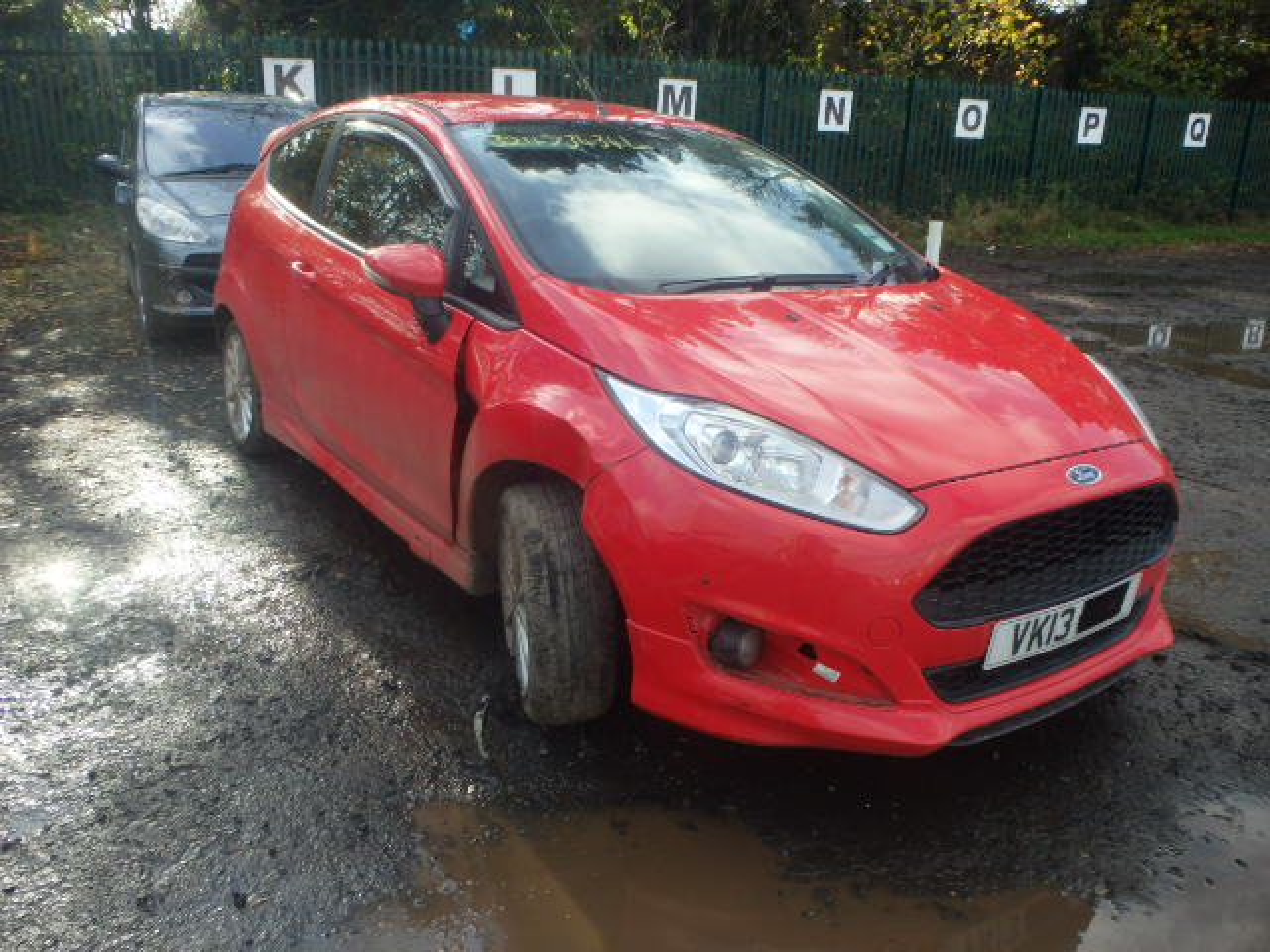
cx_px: 635
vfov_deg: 49.7
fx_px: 1027
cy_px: 476
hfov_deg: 63.4
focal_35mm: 28
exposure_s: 1/250
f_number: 3.9
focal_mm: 5
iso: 125
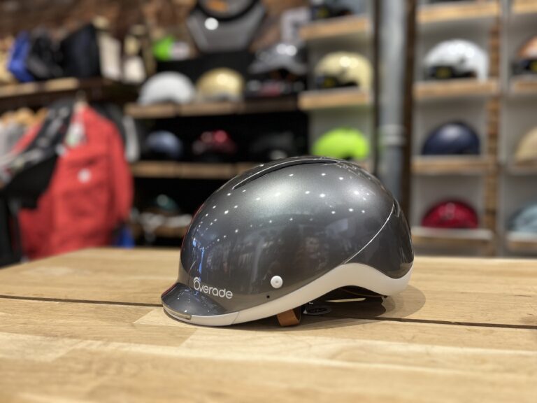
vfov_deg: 53.1
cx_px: 268
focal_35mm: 26
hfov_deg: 67.3
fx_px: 403
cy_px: 202
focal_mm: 5.1
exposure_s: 1/50
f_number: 1.6
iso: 100
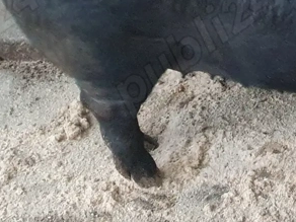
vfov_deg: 16.5
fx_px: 761
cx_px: 342
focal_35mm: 89
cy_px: 44
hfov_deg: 20.7
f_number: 1.5
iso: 640
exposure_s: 1/25
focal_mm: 4.32
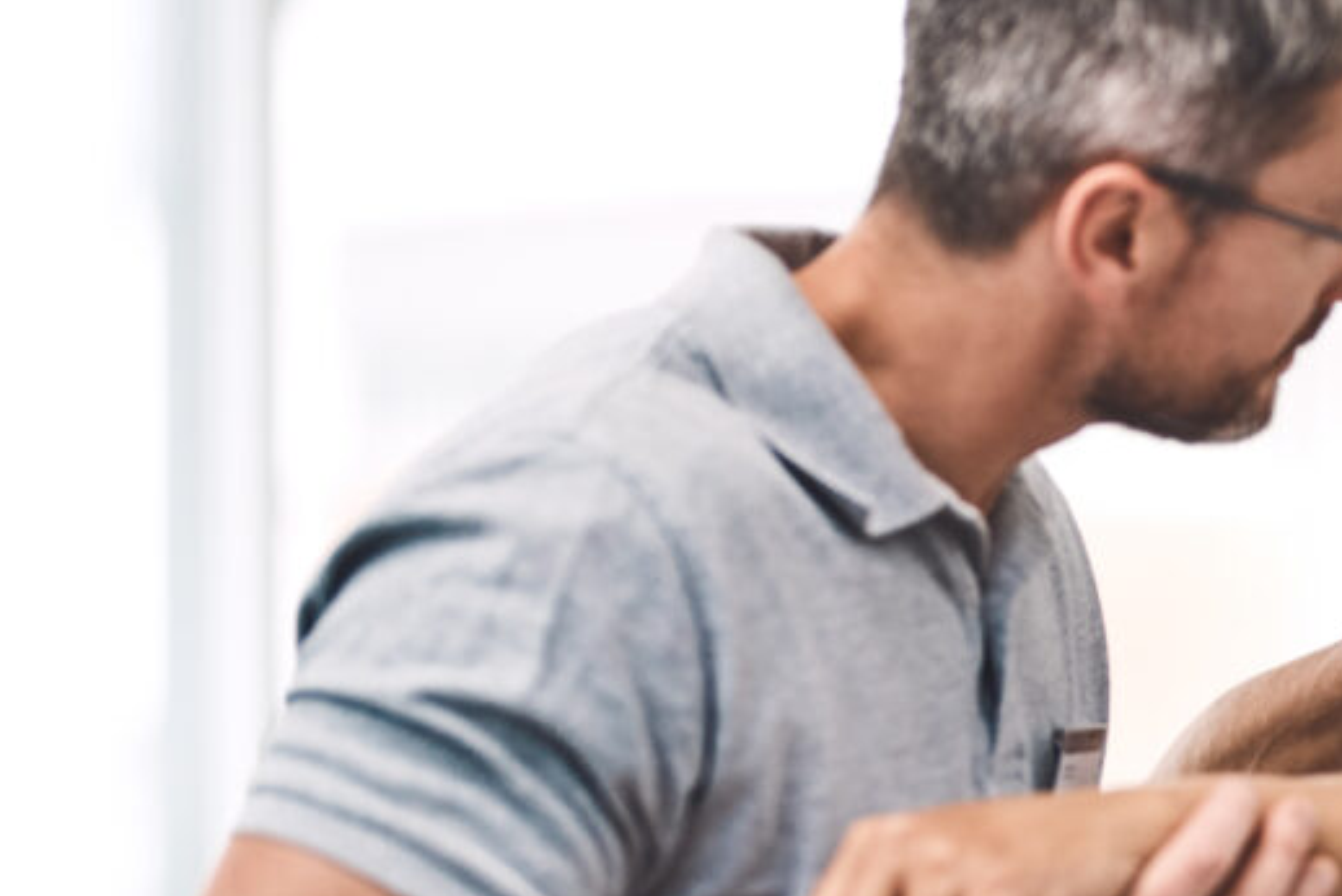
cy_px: 675
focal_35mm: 168
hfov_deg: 12.1
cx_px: 1293
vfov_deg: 8.2
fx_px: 6266
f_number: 1.8
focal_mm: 85
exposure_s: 1/500
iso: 200
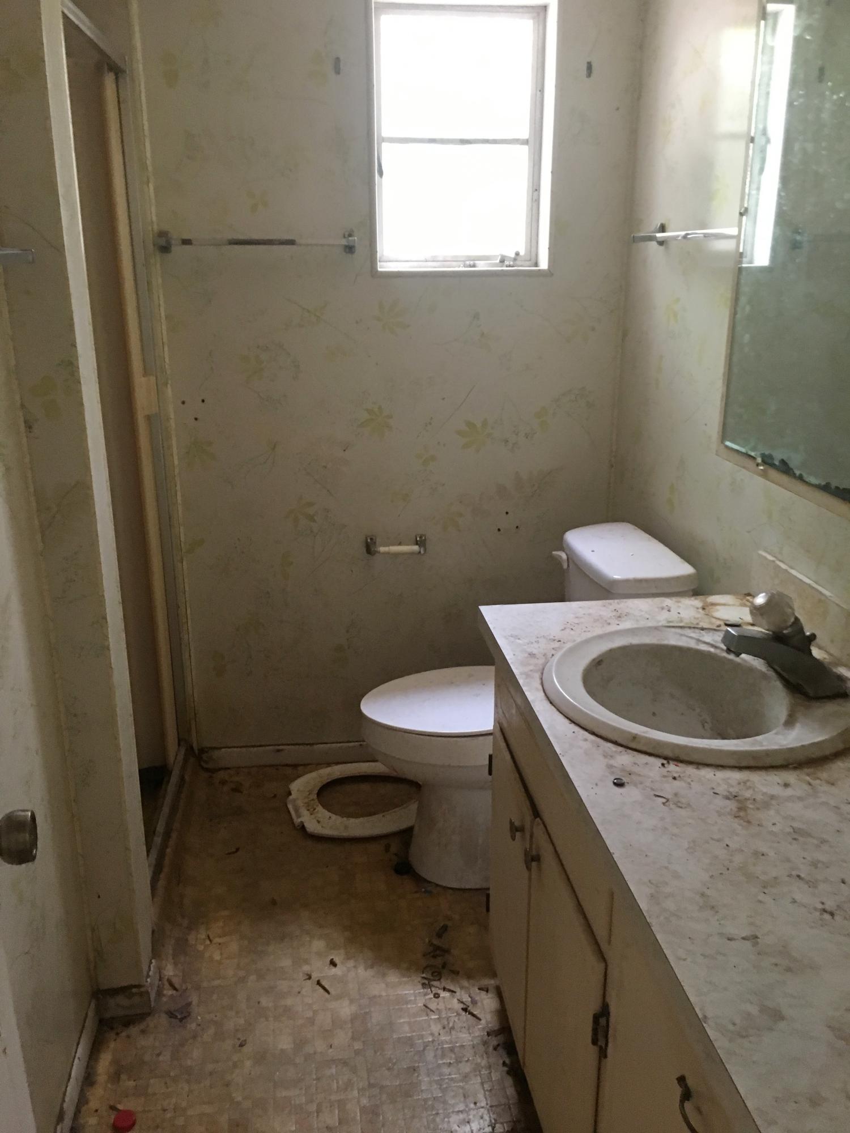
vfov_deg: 61.7
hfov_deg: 48.2
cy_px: 566
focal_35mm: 29
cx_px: 425
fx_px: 949
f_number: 2.2
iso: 160
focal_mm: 4.15
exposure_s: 1/30
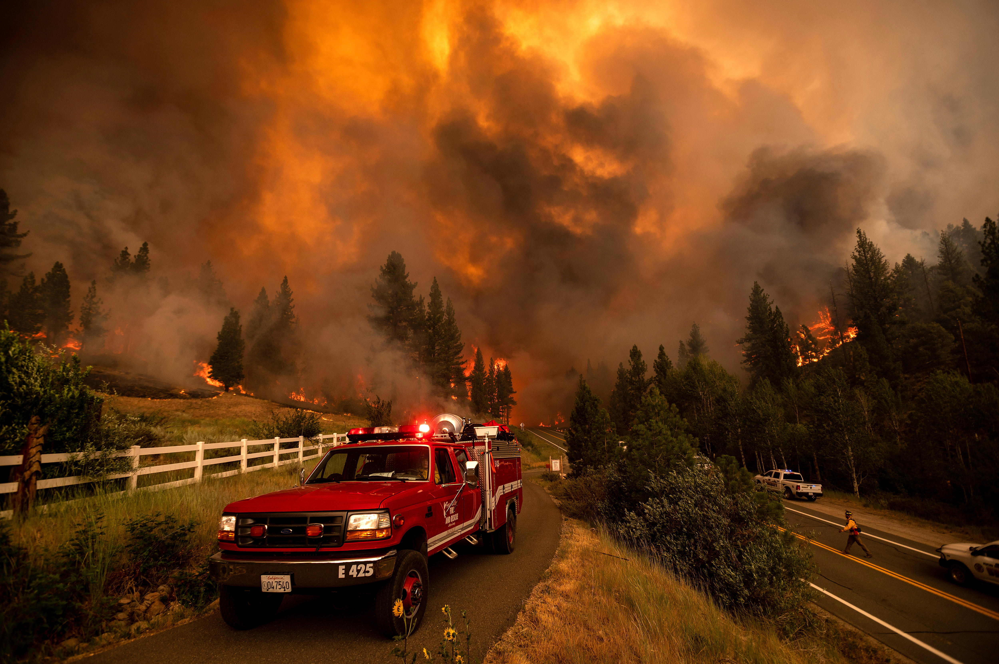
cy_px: 332
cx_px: 500
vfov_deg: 70.4
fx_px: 471
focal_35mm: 17
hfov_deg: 93.3
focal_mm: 17
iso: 200
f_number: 4.8
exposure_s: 1/750
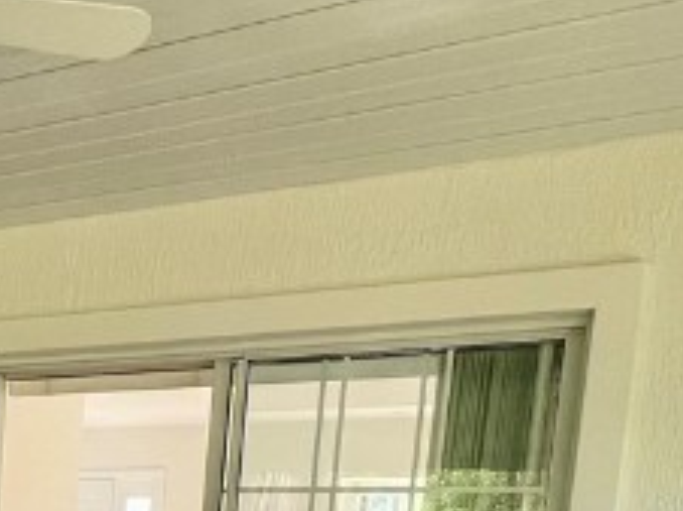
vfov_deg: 21.1
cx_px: -163
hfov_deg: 28.1
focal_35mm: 59
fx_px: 1163
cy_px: 759
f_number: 1.8
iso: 100
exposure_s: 1/99
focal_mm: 1.57
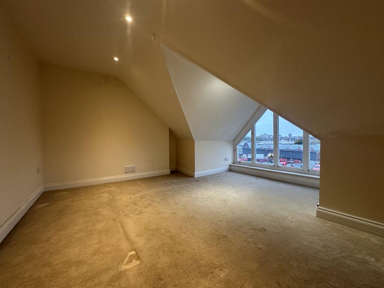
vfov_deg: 85.7
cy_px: 144
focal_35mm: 14
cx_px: 192
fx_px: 155
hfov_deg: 102.1
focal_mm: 2.22
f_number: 2.2
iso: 250
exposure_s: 1/99
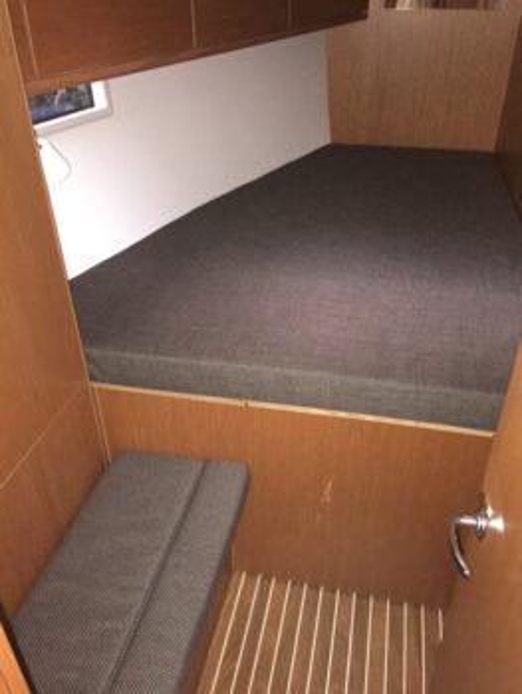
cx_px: 261
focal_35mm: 29
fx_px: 582
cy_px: 347
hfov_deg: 48.3
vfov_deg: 61.6
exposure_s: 1/17
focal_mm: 4.15
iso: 500
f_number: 2.2
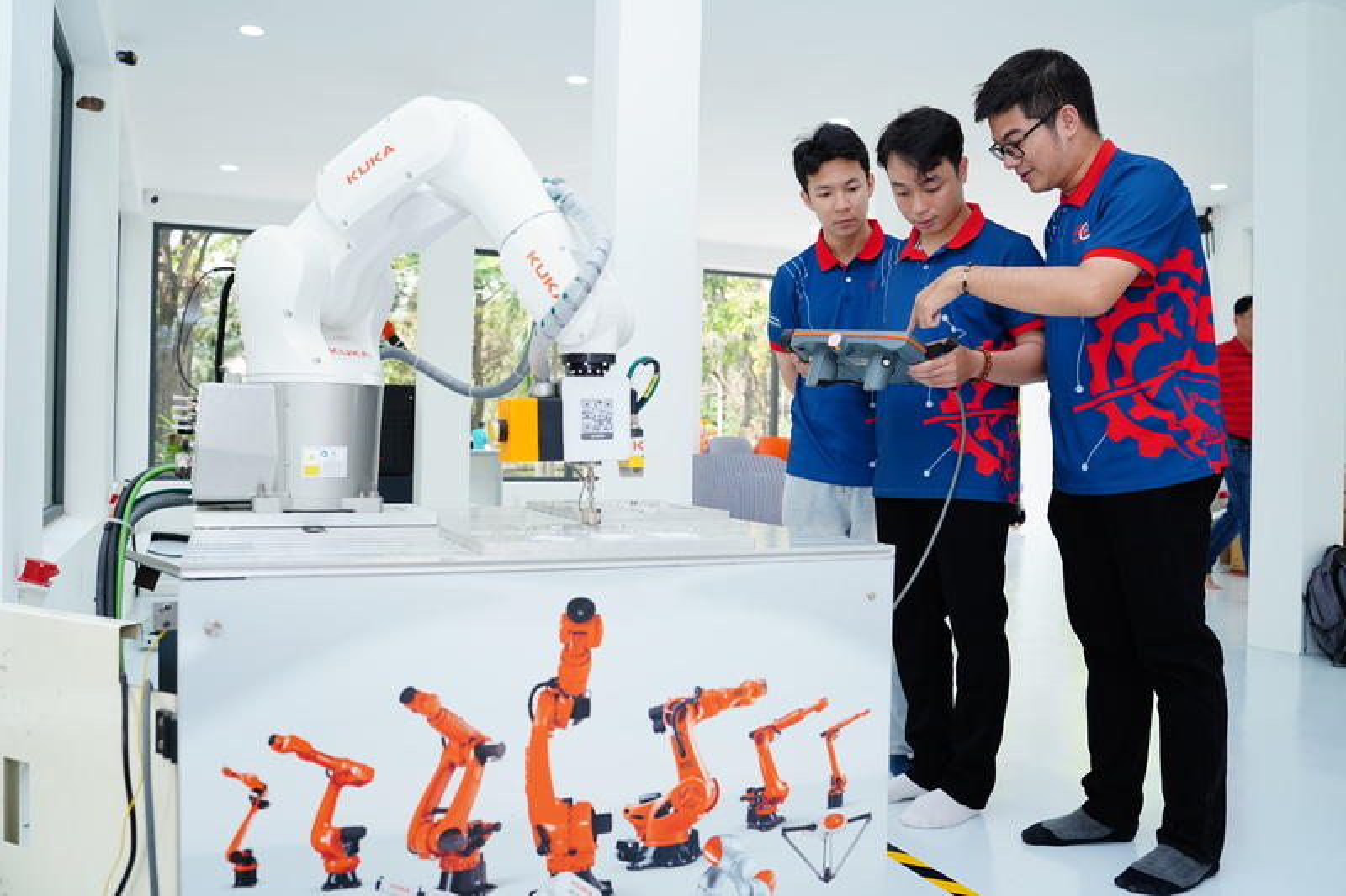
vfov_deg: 46.4
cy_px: 448
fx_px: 1047
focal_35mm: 28
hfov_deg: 65.5
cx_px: 673
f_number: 4.5
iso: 125
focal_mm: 28
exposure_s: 1/125
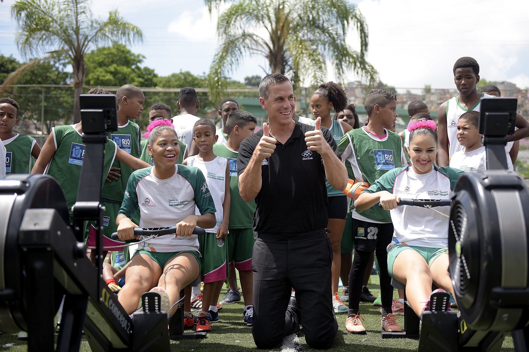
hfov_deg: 43.6
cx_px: 264
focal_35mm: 45
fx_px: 661
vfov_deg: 29.8
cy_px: 176
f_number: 3.2
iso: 200
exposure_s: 1/1600
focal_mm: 45
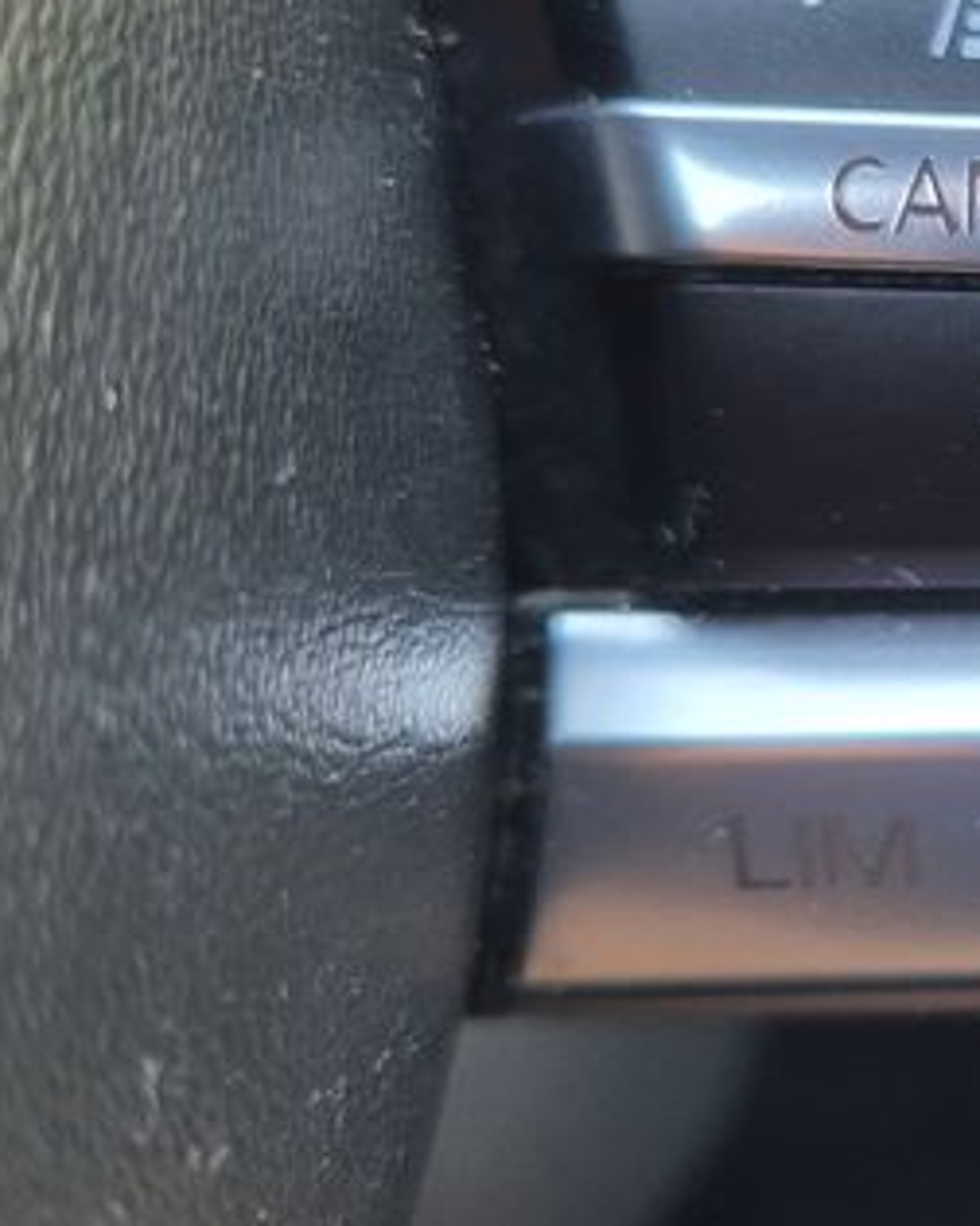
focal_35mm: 73
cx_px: 1346
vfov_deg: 25.8
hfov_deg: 19.1
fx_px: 2647
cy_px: 311
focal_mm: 5.4
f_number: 1.8
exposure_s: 1/100
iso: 250
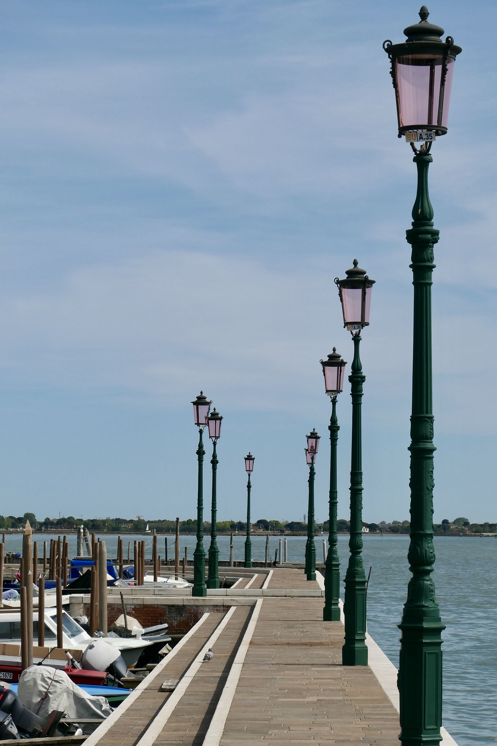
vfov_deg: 16.3
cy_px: 373
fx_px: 2609
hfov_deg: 10.9
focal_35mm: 126
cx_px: 248
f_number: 8
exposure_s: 1/1000
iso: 200
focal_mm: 46.2
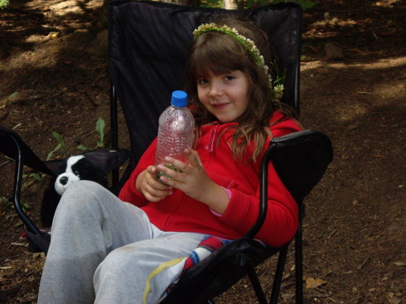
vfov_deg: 11.5
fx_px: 1512
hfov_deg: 15.3
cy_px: 146
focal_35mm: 129
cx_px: 197
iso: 200
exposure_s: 1/125
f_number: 5.2
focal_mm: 18.6
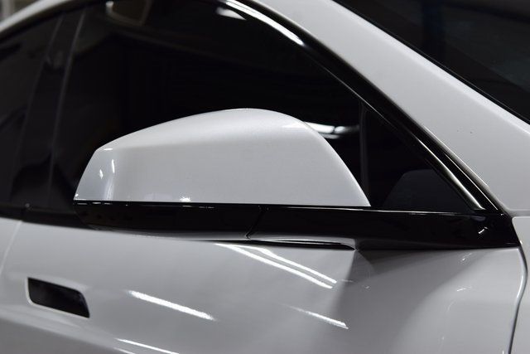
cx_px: 265
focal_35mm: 84
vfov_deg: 16.3
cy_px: 177
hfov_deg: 24.2
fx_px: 1237
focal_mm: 56
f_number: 7.1
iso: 400
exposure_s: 1/30
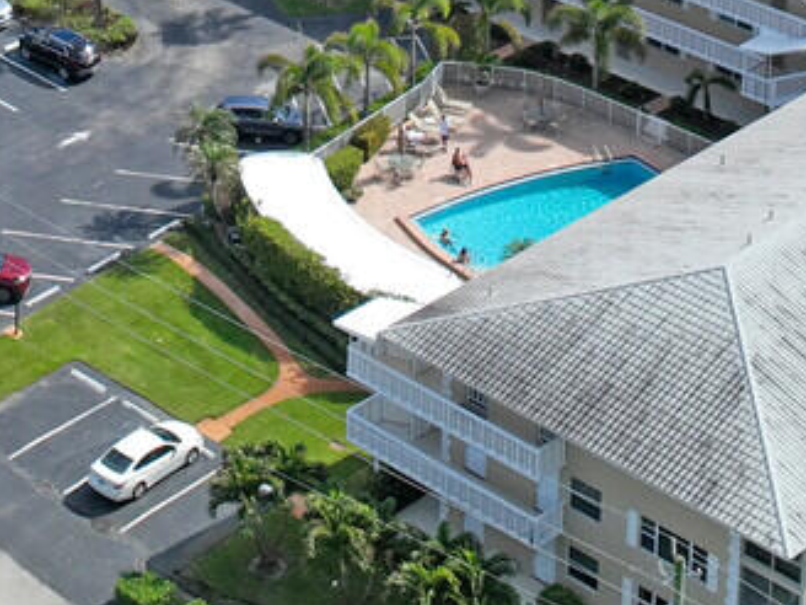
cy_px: -546
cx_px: 50
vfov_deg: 11.6
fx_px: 2724
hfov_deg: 16.6
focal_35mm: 117
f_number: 2.8
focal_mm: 12.29
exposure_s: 1/500
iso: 110
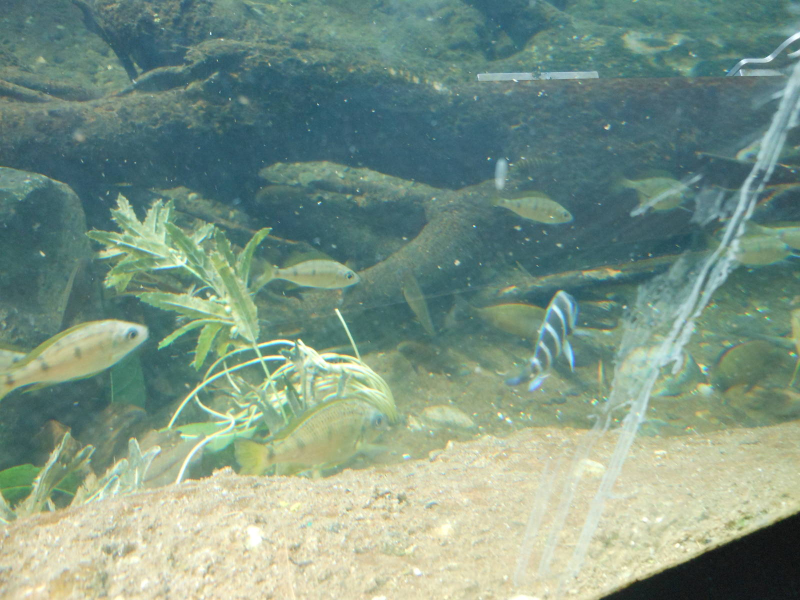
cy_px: 300
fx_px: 647
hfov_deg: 63.4
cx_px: 400
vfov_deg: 49.7
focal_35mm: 28
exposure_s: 1/8
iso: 400
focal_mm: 5
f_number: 3.7
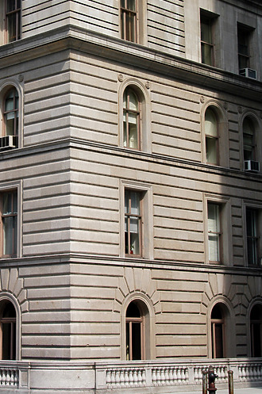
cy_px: 116
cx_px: 61
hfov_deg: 15.6
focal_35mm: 87
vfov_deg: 23.3
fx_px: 952
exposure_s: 1/320
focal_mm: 32
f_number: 9
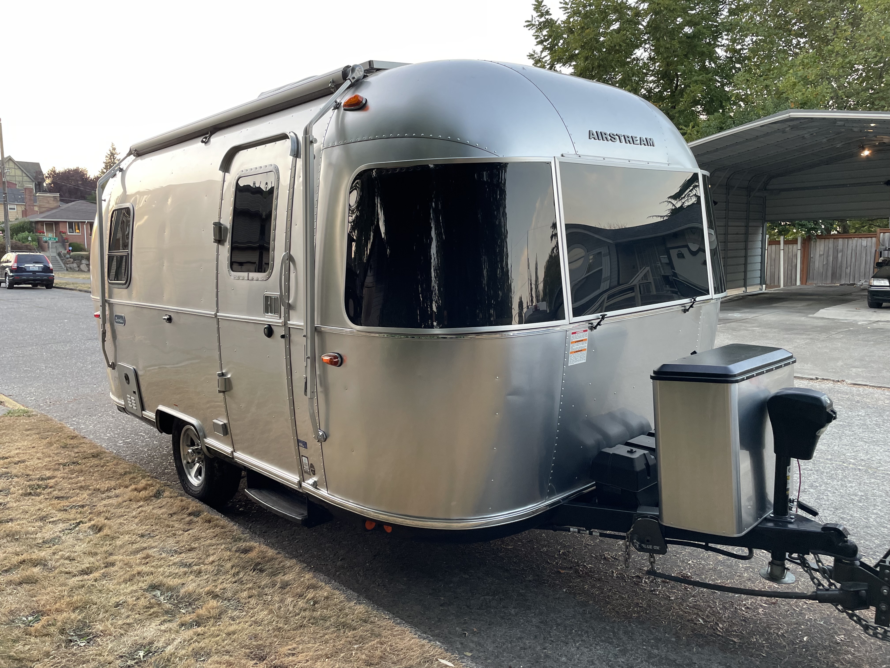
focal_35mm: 26
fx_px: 668
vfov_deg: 53.1
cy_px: 334
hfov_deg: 67.3
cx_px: 445
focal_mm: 4.2
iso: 100
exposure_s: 1/121
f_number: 1.6
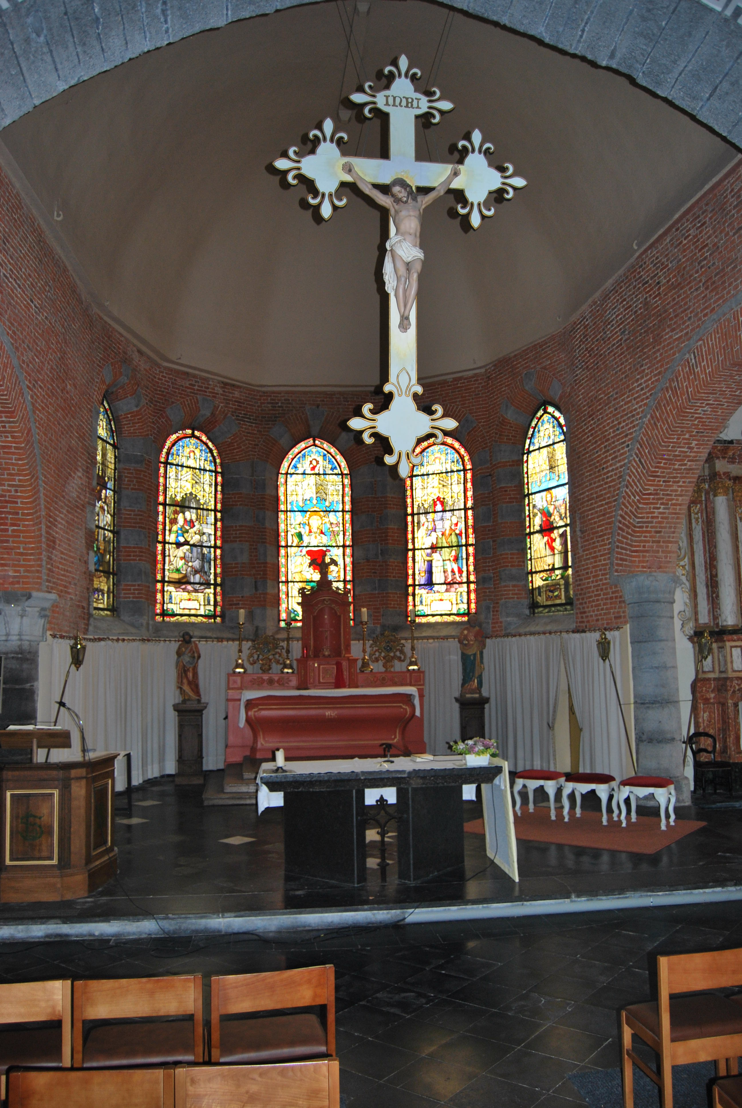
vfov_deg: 67.3
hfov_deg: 48.0
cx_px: 371
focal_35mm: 27
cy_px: 554
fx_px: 832
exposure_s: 1/60
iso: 200
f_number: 3.5
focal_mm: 18
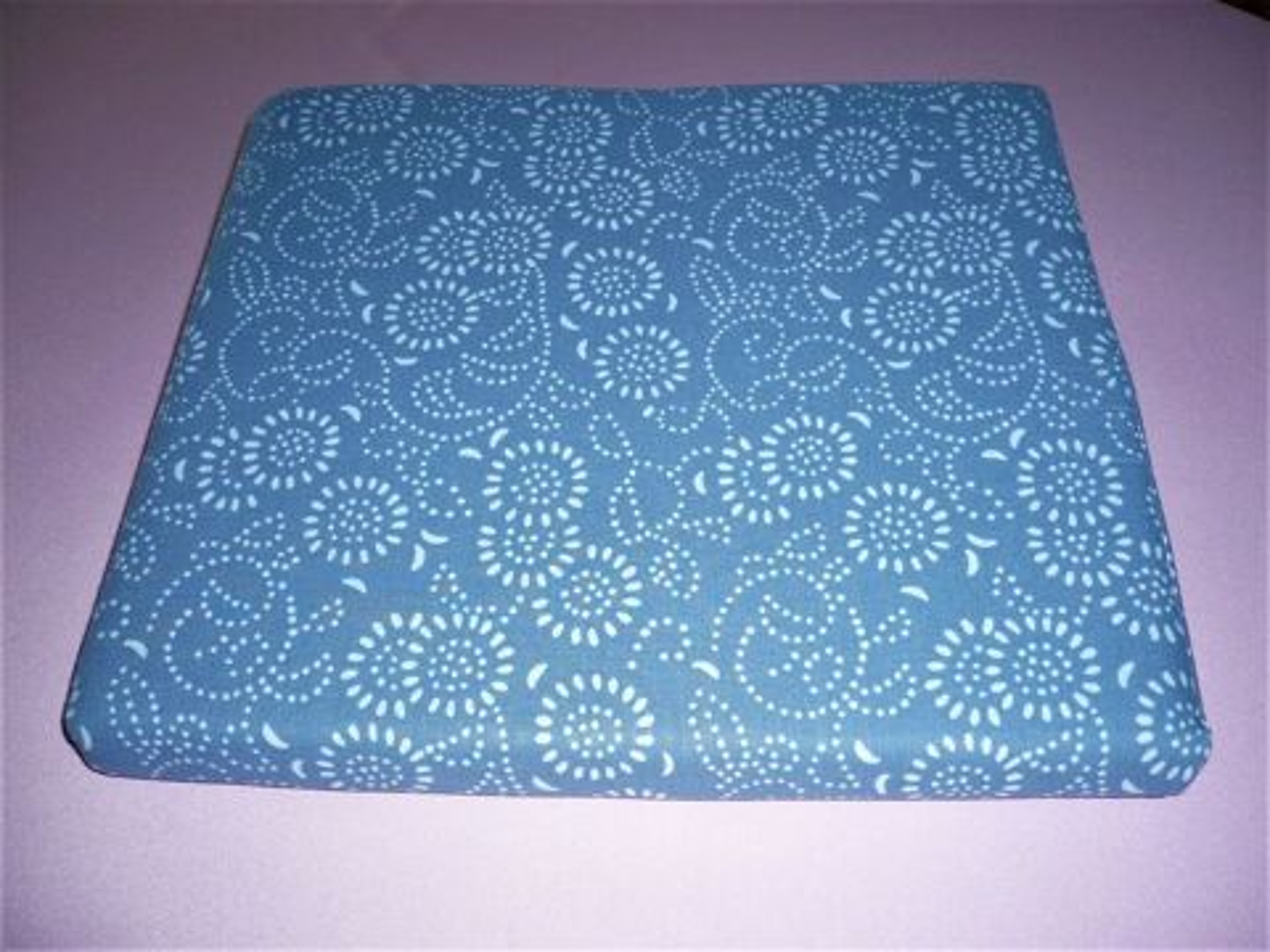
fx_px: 1284
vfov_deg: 40.7
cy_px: 476
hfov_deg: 52.6
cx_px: 635
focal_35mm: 35
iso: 100
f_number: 2.8
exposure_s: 1/30
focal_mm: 5.8
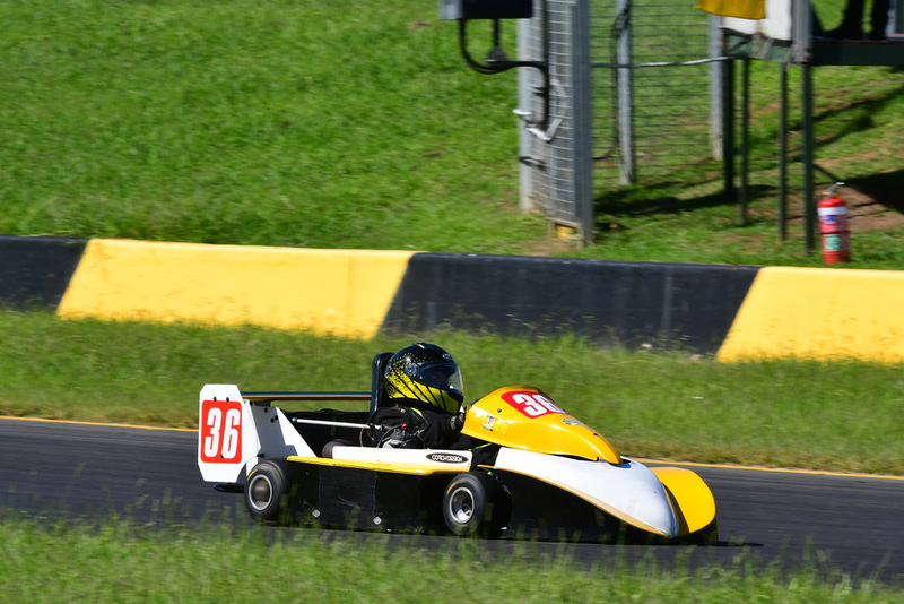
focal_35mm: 360
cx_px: 452
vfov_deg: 3.8
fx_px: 9043
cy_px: 302
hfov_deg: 5.7
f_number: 13
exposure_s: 1/640
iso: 500
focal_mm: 240
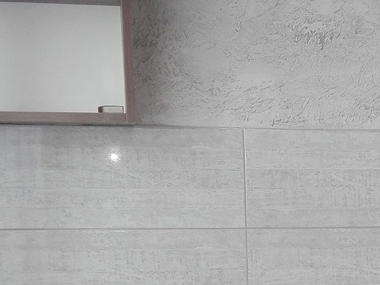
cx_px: 378
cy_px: 379
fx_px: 999
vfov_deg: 15.4
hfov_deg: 20.8
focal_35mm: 91
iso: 110
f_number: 2
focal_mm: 3.79
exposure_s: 1/40
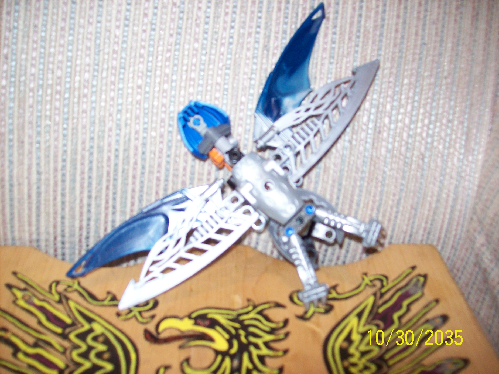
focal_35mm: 36
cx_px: 250
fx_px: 519
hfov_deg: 51.4
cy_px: 187
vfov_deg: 39.6
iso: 200
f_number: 2.7
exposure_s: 1/64
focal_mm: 6
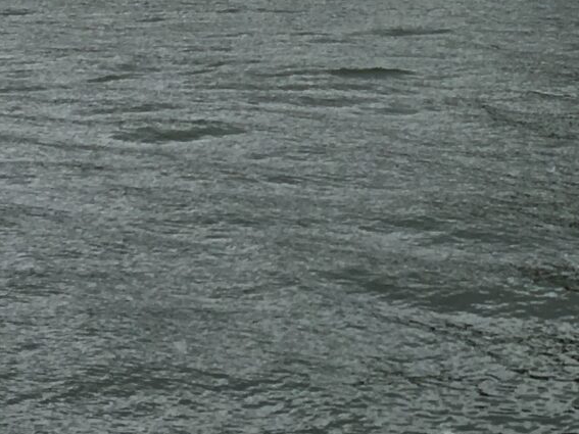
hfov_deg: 14.9
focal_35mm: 131
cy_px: -106
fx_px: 2191
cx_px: 489
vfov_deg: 11.1
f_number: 2.2
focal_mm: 4.15
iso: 25
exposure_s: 1/2849
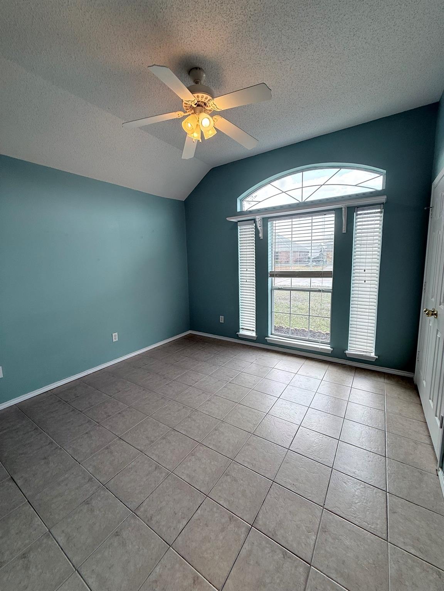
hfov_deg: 85.7
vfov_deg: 102.1
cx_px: 222
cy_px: 296
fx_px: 239
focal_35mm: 14
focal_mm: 2.22
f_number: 2.2
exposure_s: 1/161
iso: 50
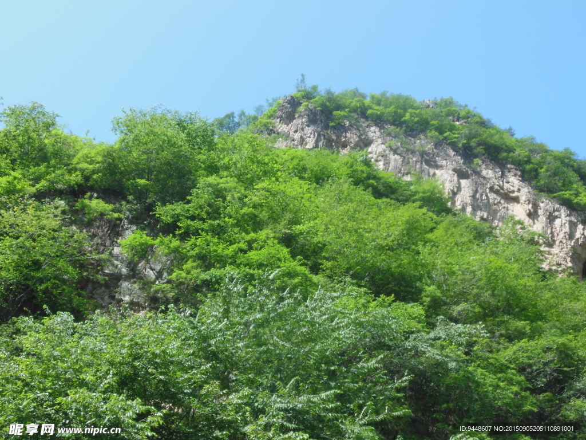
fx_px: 643
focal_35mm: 38
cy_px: 220
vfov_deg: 37.7
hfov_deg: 49.0
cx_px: 293
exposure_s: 1/500
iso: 125
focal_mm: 6.8
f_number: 3.6
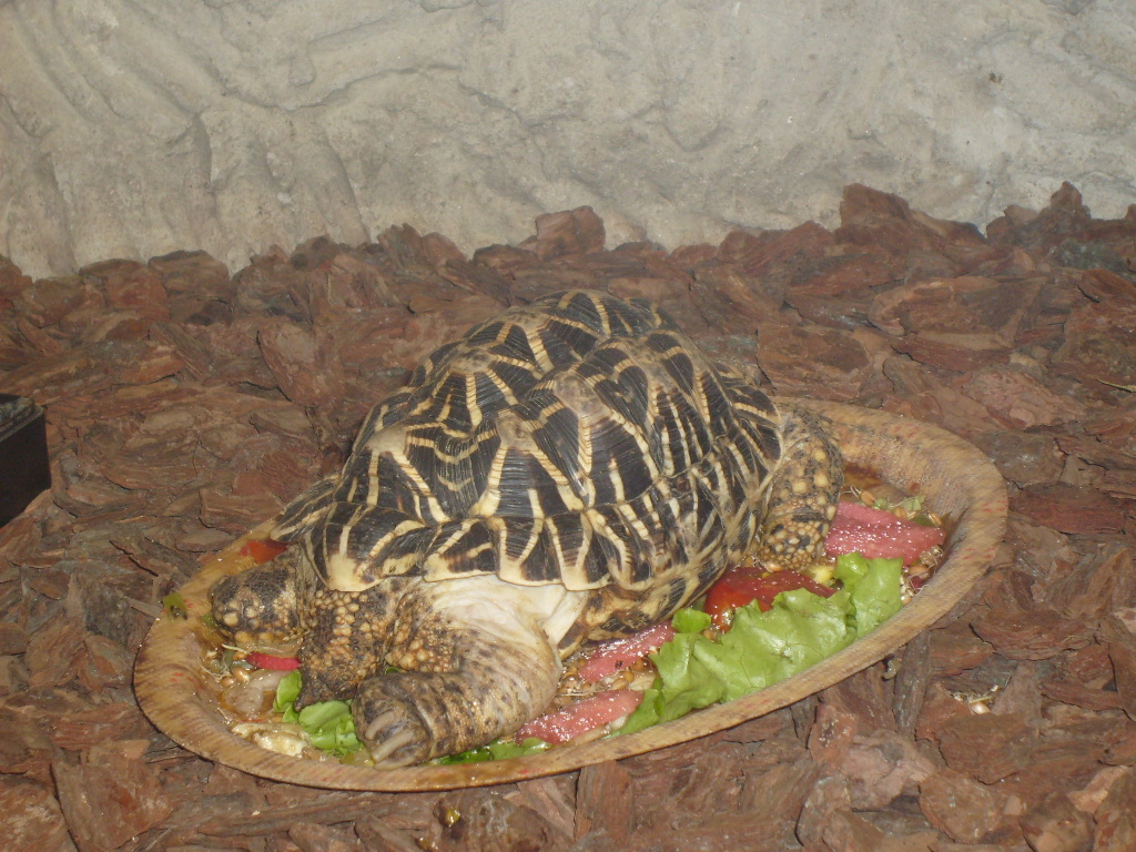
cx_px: 568
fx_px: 3479
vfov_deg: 14.0
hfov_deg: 18.5
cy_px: 426
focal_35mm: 106
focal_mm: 17.4
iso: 100
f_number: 4.9
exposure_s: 1/90
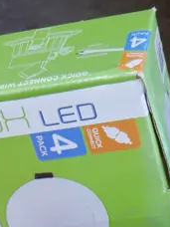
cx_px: -11
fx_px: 1002
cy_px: 426
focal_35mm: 153
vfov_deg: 11.8
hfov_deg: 9.6
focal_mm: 17
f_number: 4
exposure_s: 1/60
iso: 250
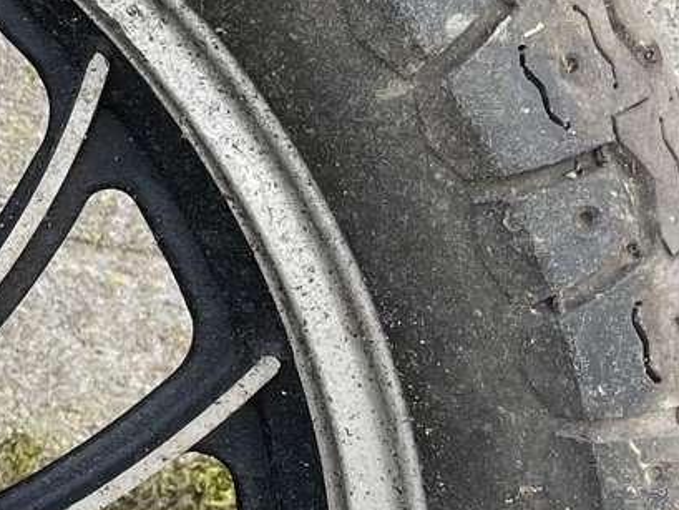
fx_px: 2492
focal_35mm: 127
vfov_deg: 11.7
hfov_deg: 13.7
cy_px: 309
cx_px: -579
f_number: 1.6
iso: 50
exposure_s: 1/121
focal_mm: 4.2
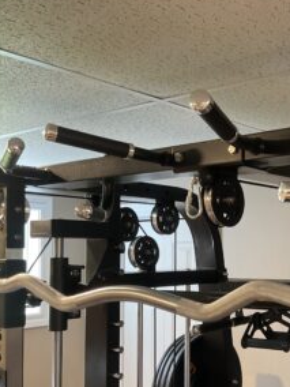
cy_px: 236
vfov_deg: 37.3
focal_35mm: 51
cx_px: 249
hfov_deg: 27.7
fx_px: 570
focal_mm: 3
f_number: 1.8
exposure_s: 1/40
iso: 250
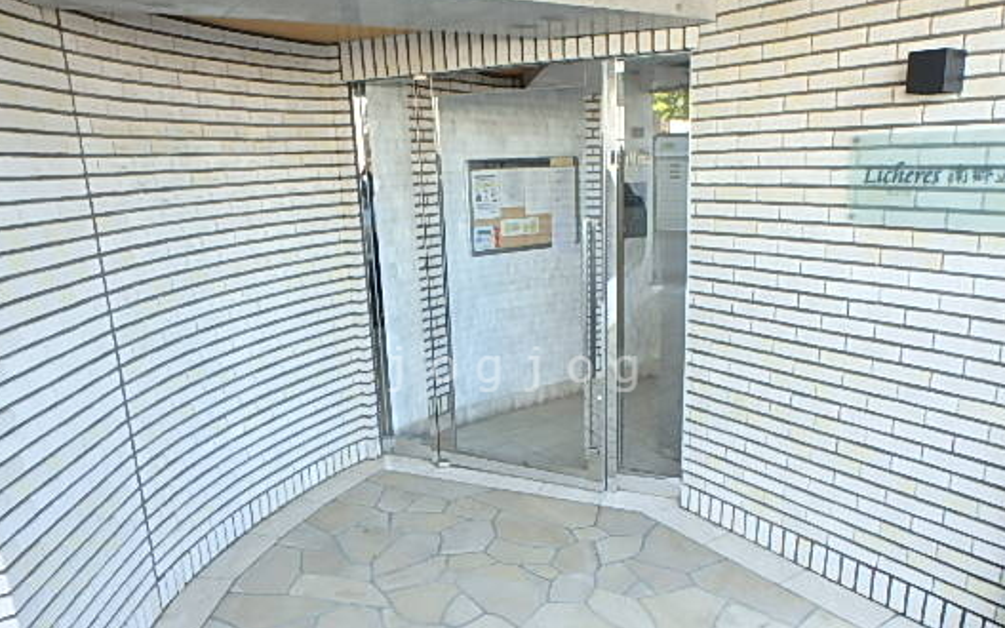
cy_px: 369
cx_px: 518
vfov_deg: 45.8
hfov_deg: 68.4
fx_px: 740
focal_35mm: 27
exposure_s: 1/50
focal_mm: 3.7
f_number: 3.5
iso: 200
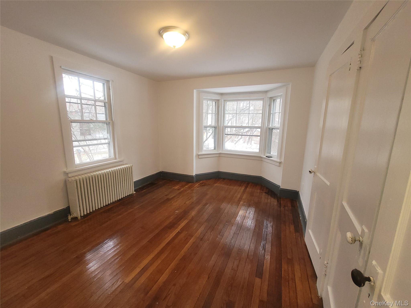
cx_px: 206
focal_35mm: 13
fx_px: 154
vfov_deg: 89.9
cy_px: 154
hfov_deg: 106.2
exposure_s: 1/60
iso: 125
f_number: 2.2
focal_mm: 2.2
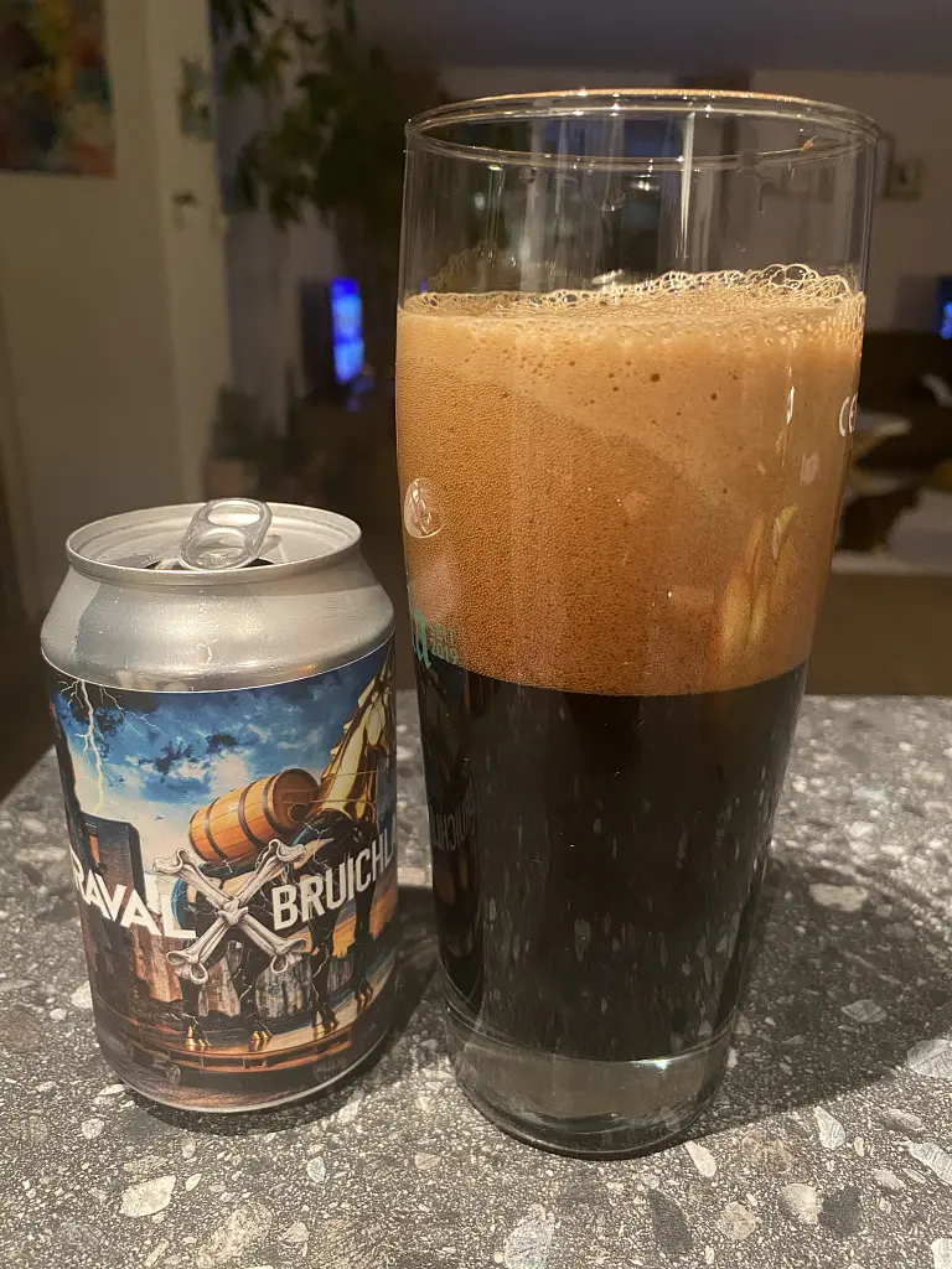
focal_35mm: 26
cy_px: 634
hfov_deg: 53.1
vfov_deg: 67.3
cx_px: 476
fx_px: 953
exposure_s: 1/25
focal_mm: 4.25
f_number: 1.8
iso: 500
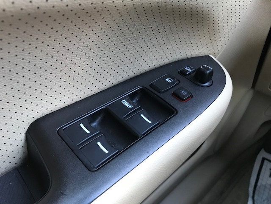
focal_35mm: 28
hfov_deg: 63.4
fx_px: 219
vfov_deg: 49.7
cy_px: 102
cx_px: 136
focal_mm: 3.99
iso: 64
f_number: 1.8
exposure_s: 1/15
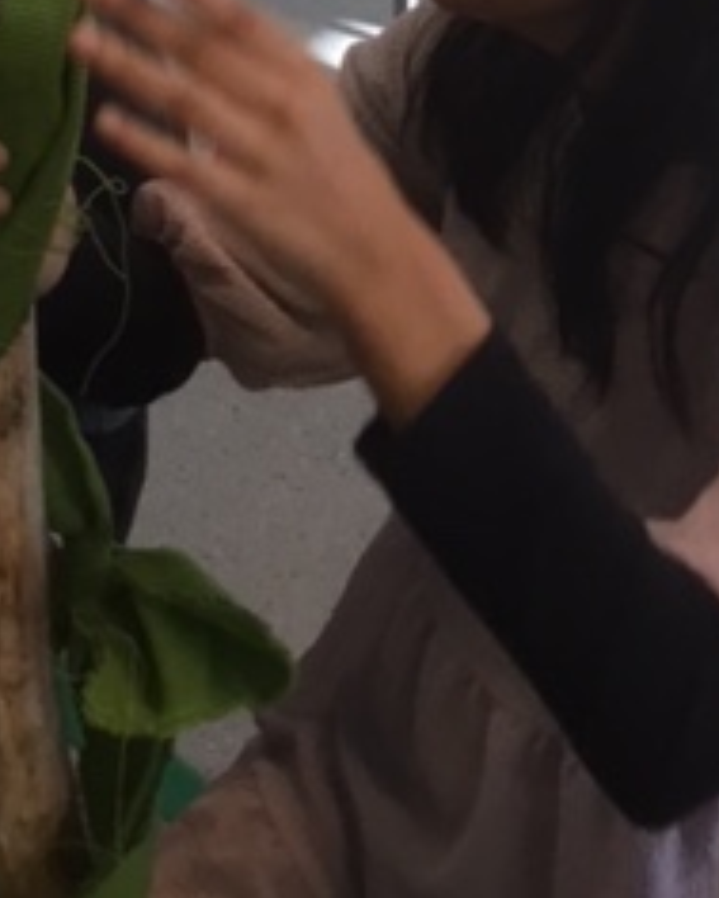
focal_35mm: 82
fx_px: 2180
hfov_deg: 18.7
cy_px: -304
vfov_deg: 20.9
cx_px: 407
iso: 100
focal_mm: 3.3
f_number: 2.4
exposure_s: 1/33
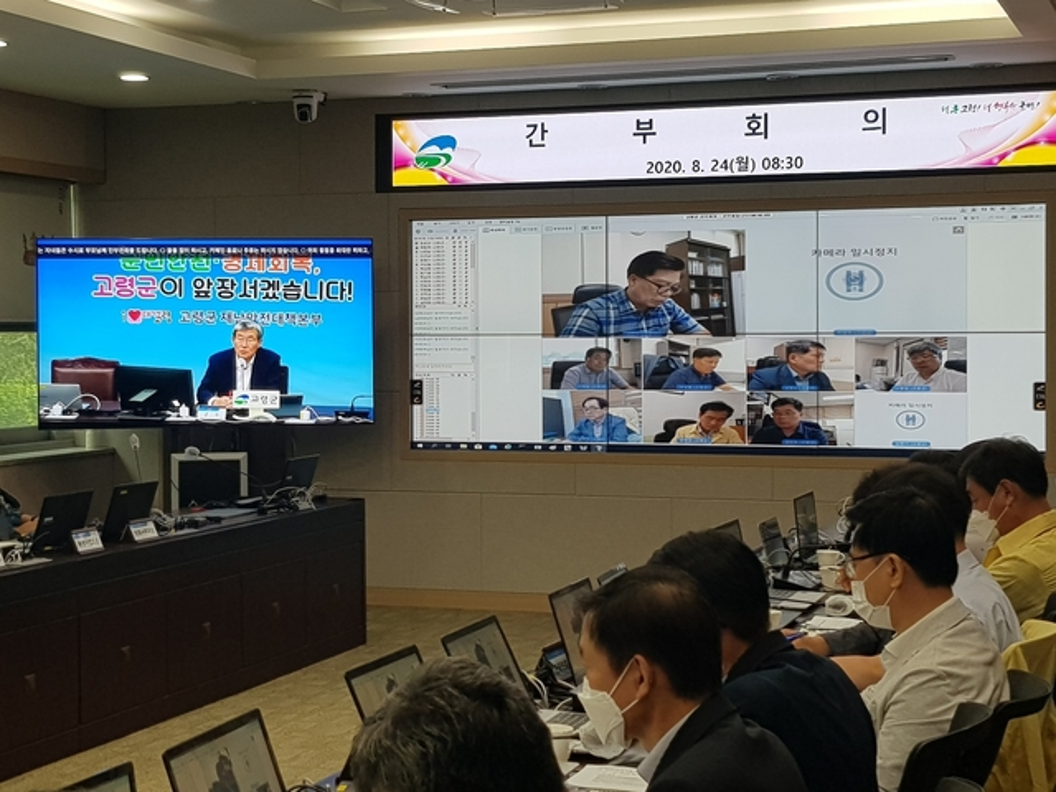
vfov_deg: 53.1
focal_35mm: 26
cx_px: 528
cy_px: 396
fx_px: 793
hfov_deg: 67.3
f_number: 1.7
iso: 50
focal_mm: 4.2
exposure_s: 1/120
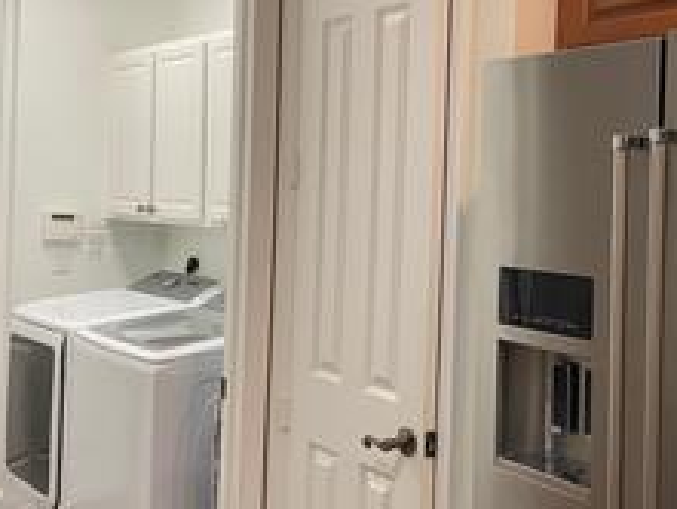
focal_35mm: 47
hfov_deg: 39.5
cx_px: 493
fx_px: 920
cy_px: 209
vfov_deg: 30.8
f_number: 1.8
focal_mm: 4.25
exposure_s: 1/60
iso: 100
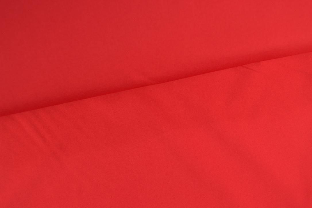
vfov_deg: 34.2
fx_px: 338
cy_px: 104
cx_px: 156
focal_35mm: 39
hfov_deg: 49.6
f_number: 5.6
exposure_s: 1/20
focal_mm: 26
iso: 100
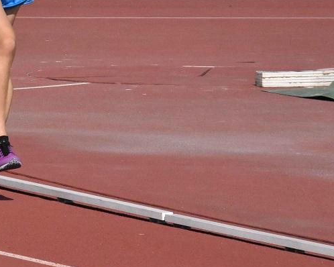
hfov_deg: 4.2
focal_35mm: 458
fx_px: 4527
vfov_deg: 3.4
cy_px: 7
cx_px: -36
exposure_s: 1/4000
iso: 4000
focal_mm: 135
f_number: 16
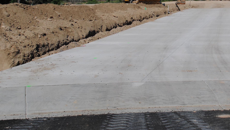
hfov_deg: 27.4
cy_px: 15
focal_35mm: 76
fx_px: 464
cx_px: 178
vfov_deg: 15.7
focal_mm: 28
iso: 100
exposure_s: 1/320
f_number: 9
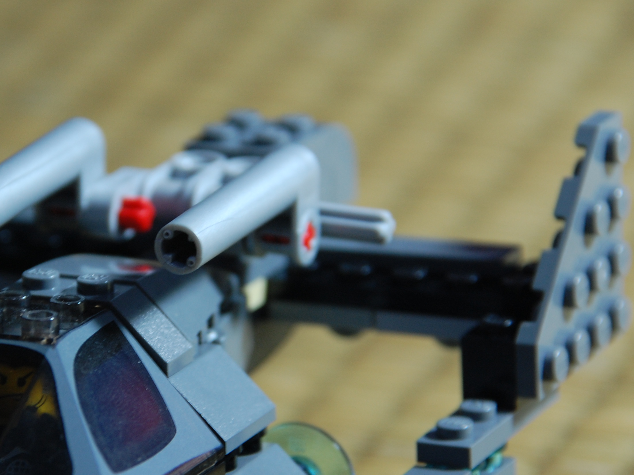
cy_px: 245
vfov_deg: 3.4
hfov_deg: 4.5
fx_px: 8004
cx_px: 172
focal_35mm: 437
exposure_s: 1/13
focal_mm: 200
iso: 400
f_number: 6.3
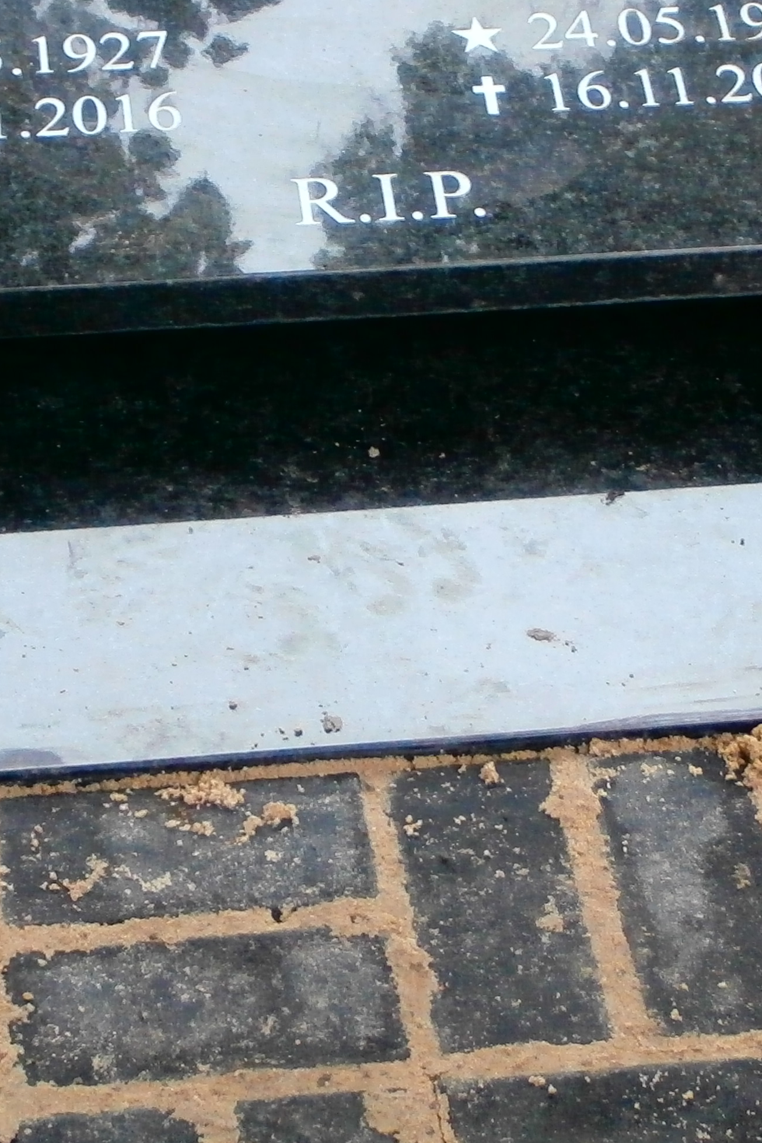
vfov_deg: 17.6
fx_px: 3651
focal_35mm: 115
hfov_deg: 11.9
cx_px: 333
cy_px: 186
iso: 200
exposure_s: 1/60
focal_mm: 8.29
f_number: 4.2
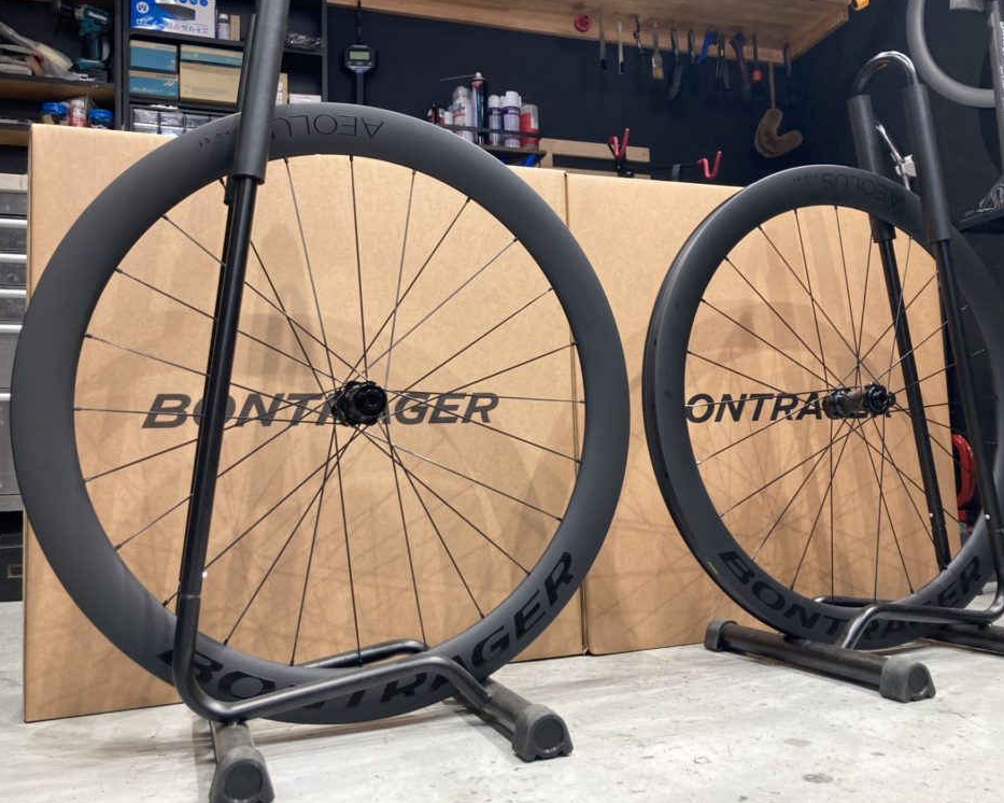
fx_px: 891
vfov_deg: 48.5
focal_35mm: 30
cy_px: 393
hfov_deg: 58.8
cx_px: 509
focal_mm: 3.99
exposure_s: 1/50
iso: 64
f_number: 1.8
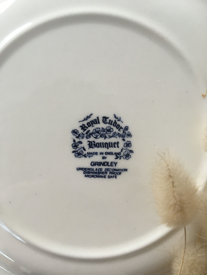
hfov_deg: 48.2
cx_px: 104
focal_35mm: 29
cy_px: 138
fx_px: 231
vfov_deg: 61.7
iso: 100
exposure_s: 1/33
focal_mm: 4.15
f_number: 2.2
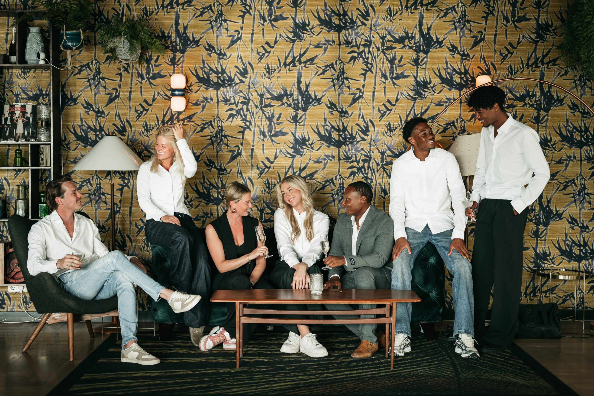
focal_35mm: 50
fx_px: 825
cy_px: 198
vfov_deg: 27.0
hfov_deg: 39.6
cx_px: 297
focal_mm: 50
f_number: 2.2
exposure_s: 1/125
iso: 160
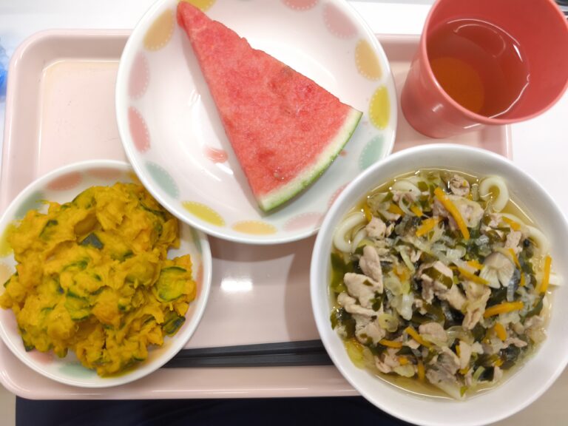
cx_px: 284
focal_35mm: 23
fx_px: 377
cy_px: 213
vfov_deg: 58.9
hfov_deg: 73.9
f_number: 1.6
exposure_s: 1/120
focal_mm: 6.57
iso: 250
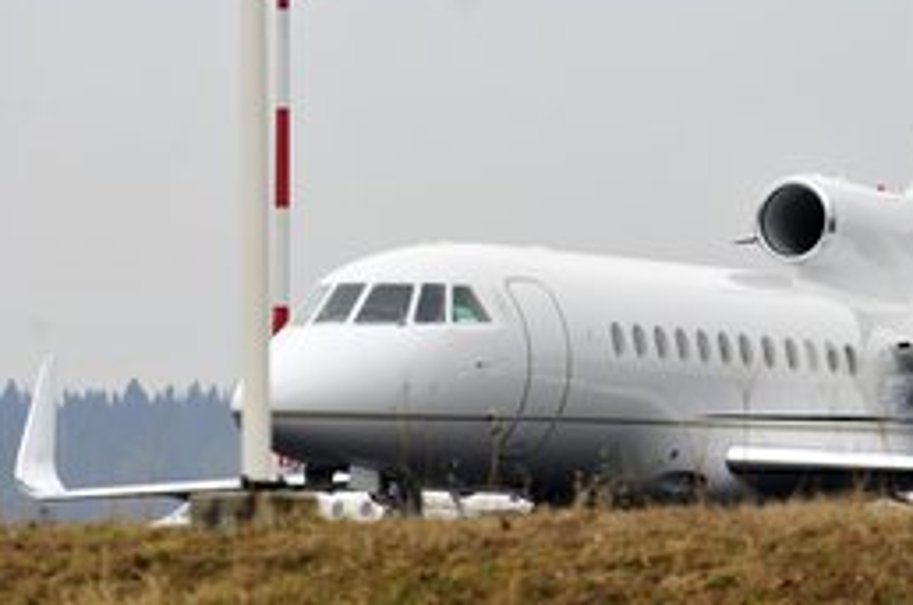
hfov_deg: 5.3
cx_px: 687
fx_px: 9822
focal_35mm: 388
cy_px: 258
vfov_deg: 3.5
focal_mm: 200
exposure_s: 1/800
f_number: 5
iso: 500
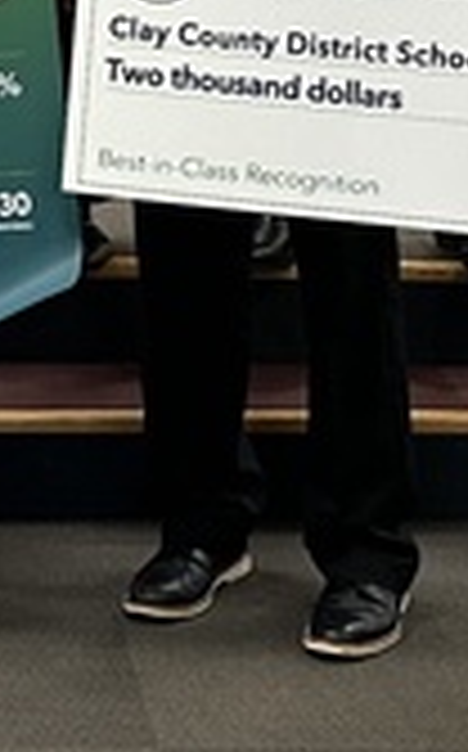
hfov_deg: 8.3
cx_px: -171
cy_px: -311
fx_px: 3192
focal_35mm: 156
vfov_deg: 12.8
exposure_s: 1/60
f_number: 1.78
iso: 160
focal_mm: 6.86
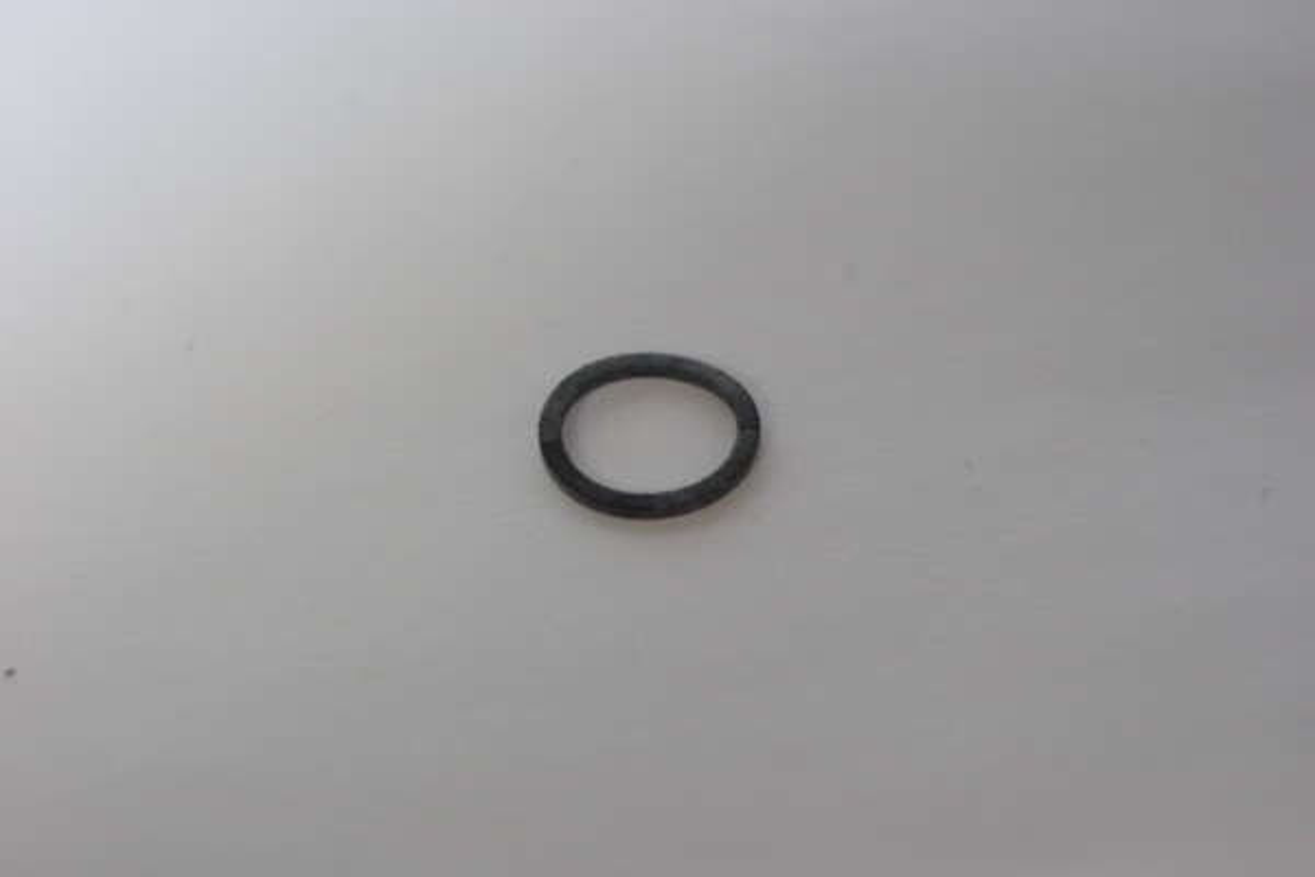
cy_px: 438
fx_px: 4383
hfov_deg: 17.1
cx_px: 658
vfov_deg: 11.4
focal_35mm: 120
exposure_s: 1/45
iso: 800
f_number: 8
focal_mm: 80
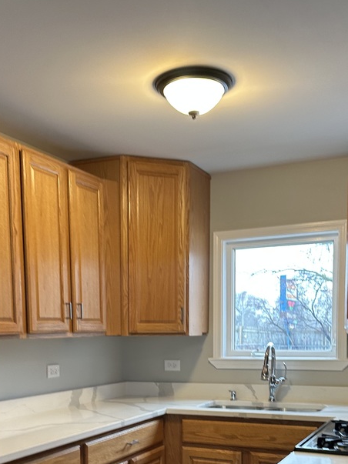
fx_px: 577
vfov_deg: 42.0
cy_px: 370
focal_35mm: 43
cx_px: 168
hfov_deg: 33.6
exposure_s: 1/60
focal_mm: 6.86
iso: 200
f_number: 1.78
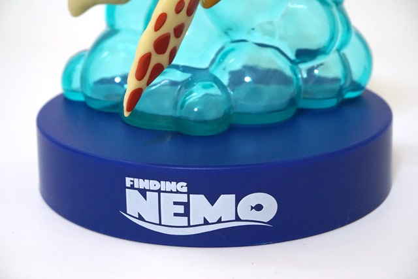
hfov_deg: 31.9
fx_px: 732
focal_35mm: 63
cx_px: 209
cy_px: 140
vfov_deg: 21.6
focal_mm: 42
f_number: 11
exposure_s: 1/50
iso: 3200
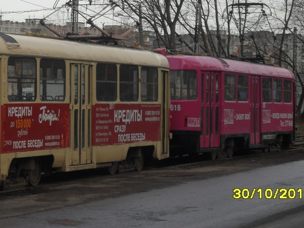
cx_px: 84
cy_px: 44
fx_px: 1361
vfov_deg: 9.6
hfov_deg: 12.7
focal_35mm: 155
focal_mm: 17.1
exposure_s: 1/250
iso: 80
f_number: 5.3
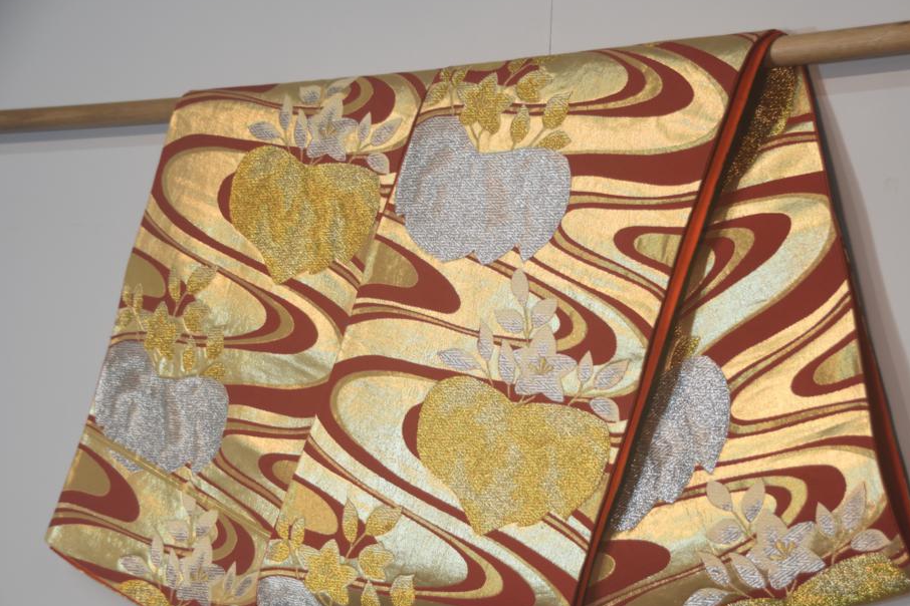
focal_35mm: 79
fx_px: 1997
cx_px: 495
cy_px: 333
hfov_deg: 25.7
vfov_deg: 17.3
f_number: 4.5
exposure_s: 1/60
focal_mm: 44
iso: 400
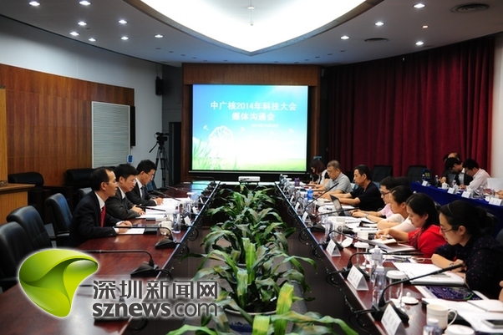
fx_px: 531
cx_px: 252
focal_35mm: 38
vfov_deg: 35.0
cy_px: 168
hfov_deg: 50.7
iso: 640
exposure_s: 1/60
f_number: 3.2
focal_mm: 38
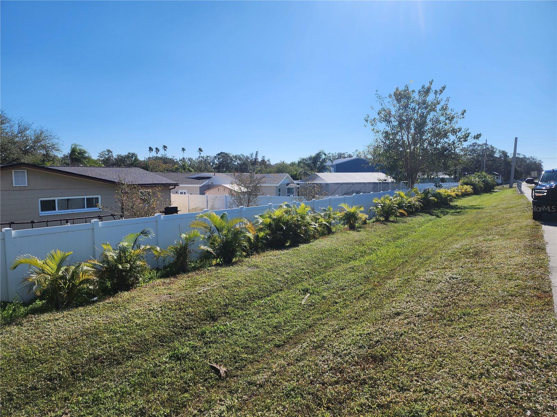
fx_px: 370
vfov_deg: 58.9
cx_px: 278
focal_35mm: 23
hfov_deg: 73.9
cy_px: 208
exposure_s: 1/1610
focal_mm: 6.4
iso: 12
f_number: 1.8
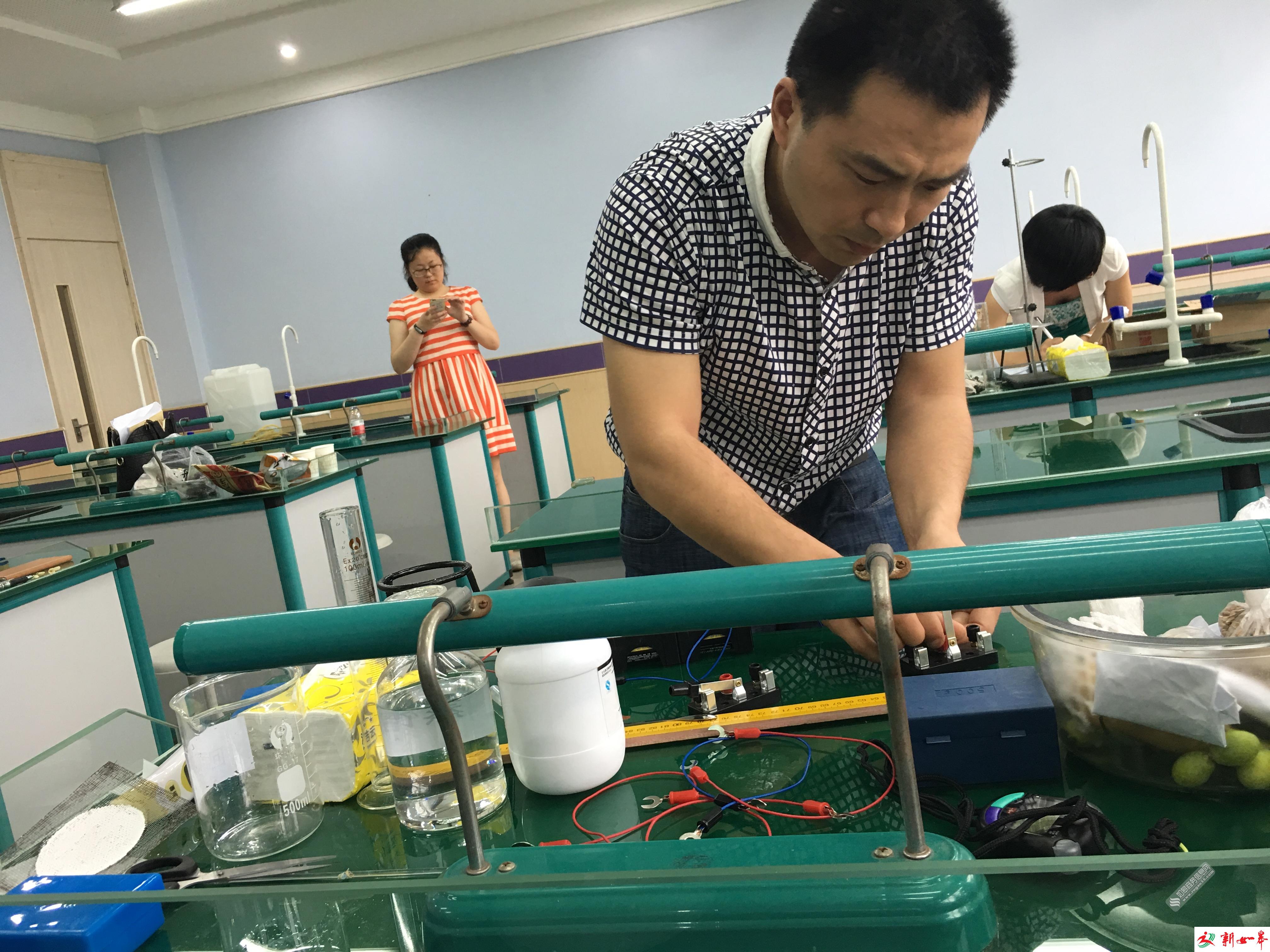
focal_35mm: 29
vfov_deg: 48.2
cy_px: 476
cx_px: 635
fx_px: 1064
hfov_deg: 61.7
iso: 40
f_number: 2.2
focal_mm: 4.15
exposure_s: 1/17
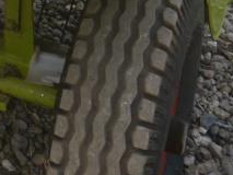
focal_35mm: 144
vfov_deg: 9.4
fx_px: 970
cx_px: -219
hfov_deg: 12.3
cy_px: -218
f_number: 5.6
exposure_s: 1/200
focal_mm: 15
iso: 160
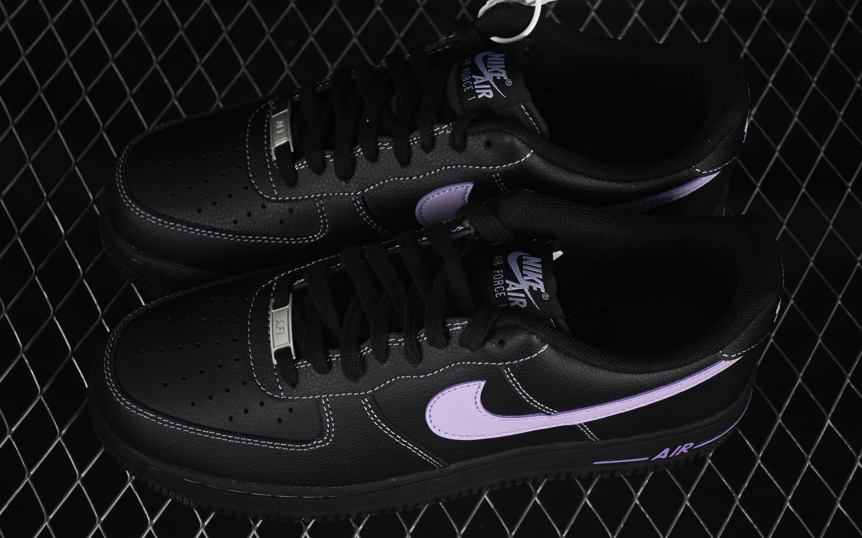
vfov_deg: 16.9
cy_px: 262
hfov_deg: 26.8
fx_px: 1809
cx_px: 432
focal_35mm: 77
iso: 160
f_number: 6.3
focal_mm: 50
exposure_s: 1/50
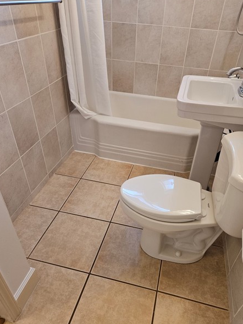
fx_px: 234
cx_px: 129
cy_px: 171
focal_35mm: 25
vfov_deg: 69.3
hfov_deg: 54.9
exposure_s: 1/120
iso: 250
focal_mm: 5.4
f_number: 1.8
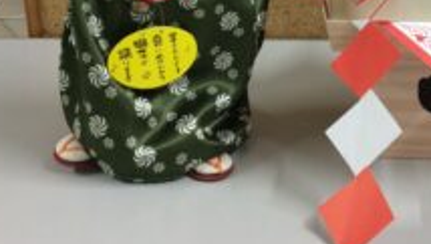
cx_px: 310
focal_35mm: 65
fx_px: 744
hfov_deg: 31.9
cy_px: -9
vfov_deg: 18.1
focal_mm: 3.3
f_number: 2.4
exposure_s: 1/24
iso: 50
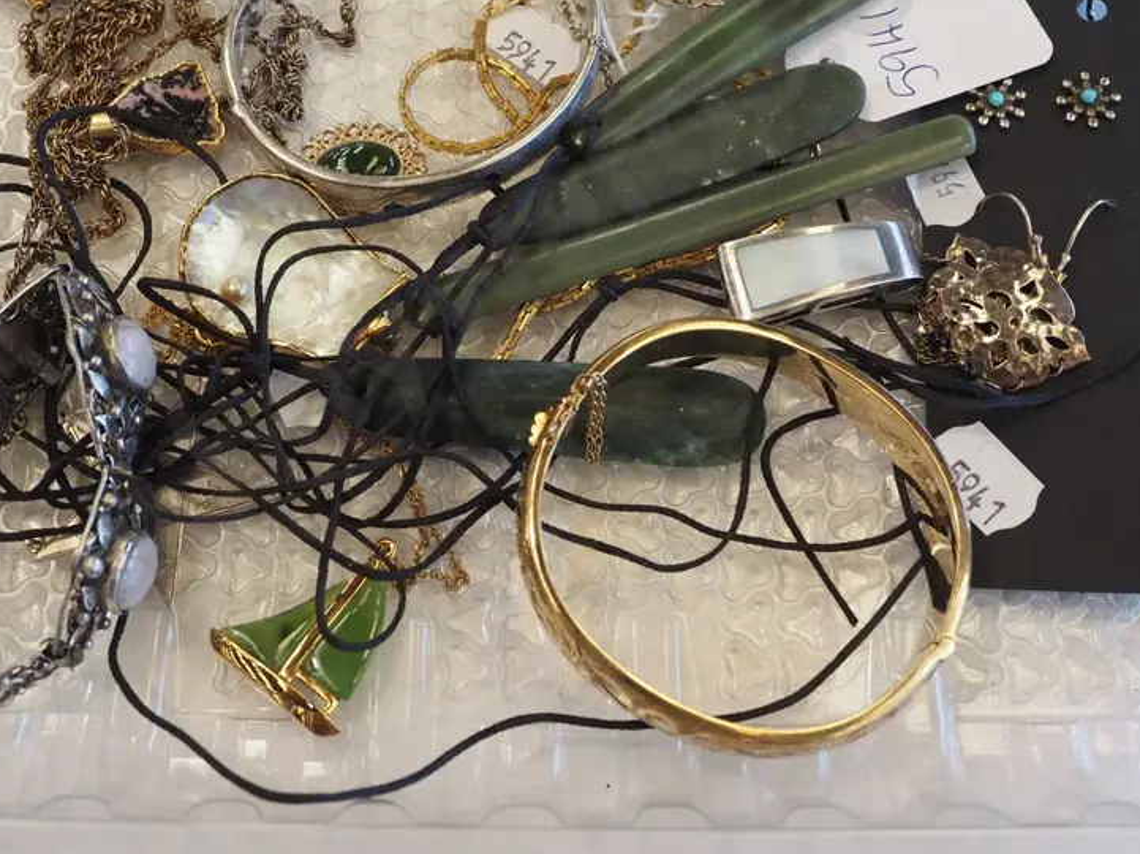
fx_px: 1777
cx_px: 506
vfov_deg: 26.8
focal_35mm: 54
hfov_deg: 35.5
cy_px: 263
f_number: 5.6
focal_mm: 19
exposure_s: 1/200
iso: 1600
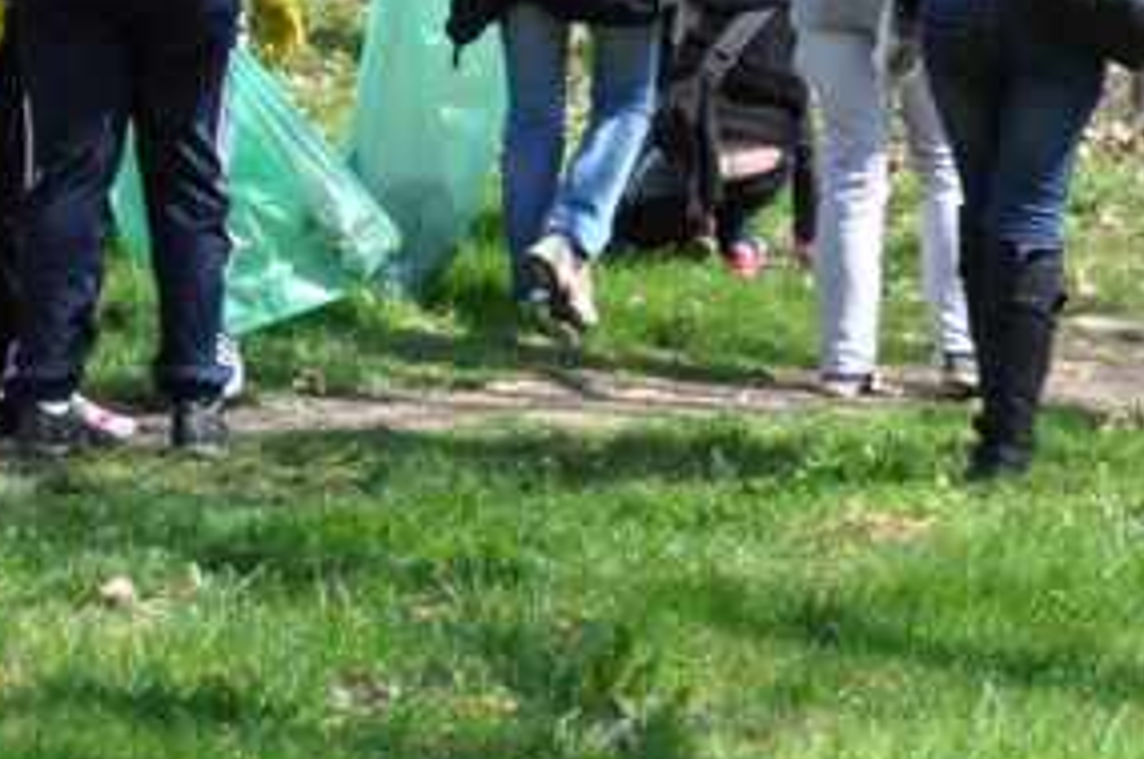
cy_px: -325
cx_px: 197
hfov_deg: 10.0
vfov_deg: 6.6
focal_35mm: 205
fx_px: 6503
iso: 200
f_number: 10
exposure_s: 1/125
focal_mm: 38
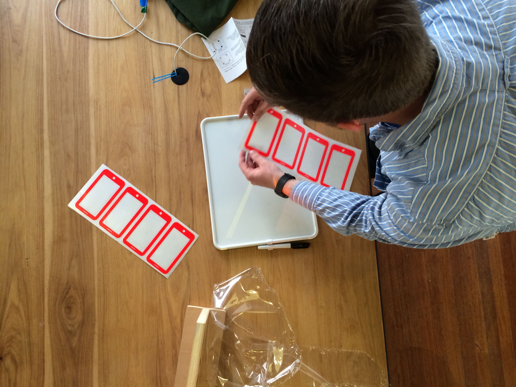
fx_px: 447
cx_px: 258
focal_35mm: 30
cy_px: 194
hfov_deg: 60.0
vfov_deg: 46.8
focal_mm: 4.12
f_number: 2.2
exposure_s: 1/30
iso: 125
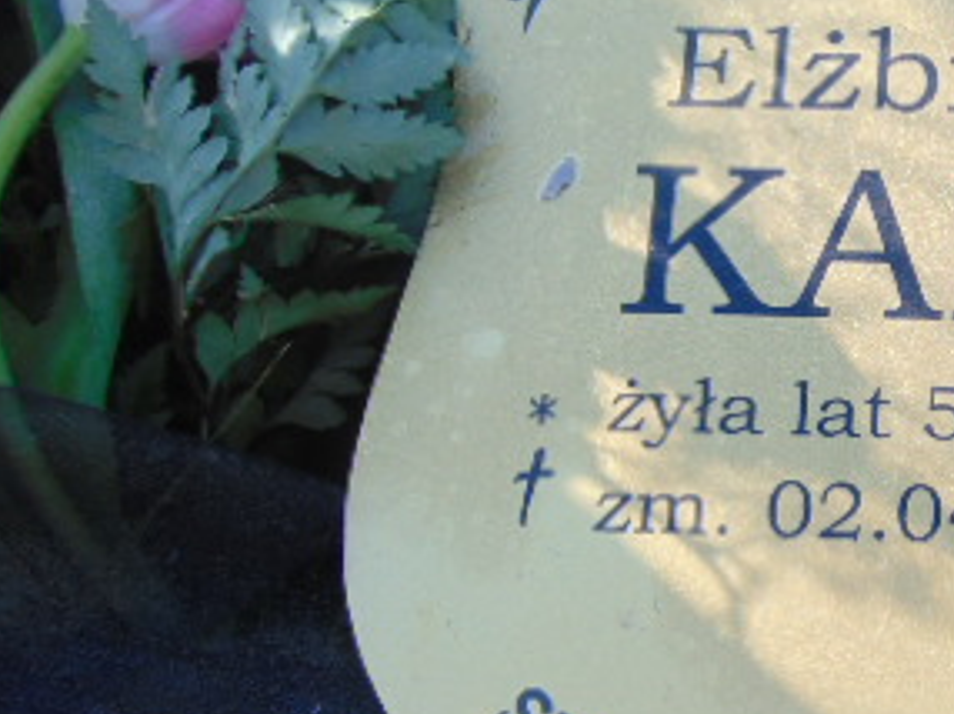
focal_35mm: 56
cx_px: 934
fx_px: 1542
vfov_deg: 26.1
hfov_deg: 31.9
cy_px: 360
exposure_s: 1/500
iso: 80
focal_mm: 4.5
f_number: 3
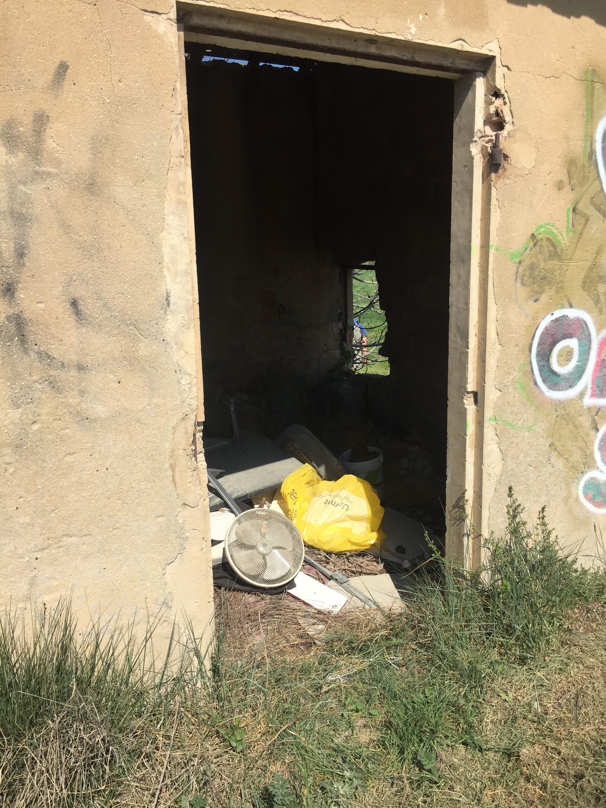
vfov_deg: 61.7
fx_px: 677
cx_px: 303
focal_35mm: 29
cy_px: 404
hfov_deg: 48.2
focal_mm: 4.15
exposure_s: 1/1980
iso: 32
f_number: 2.2
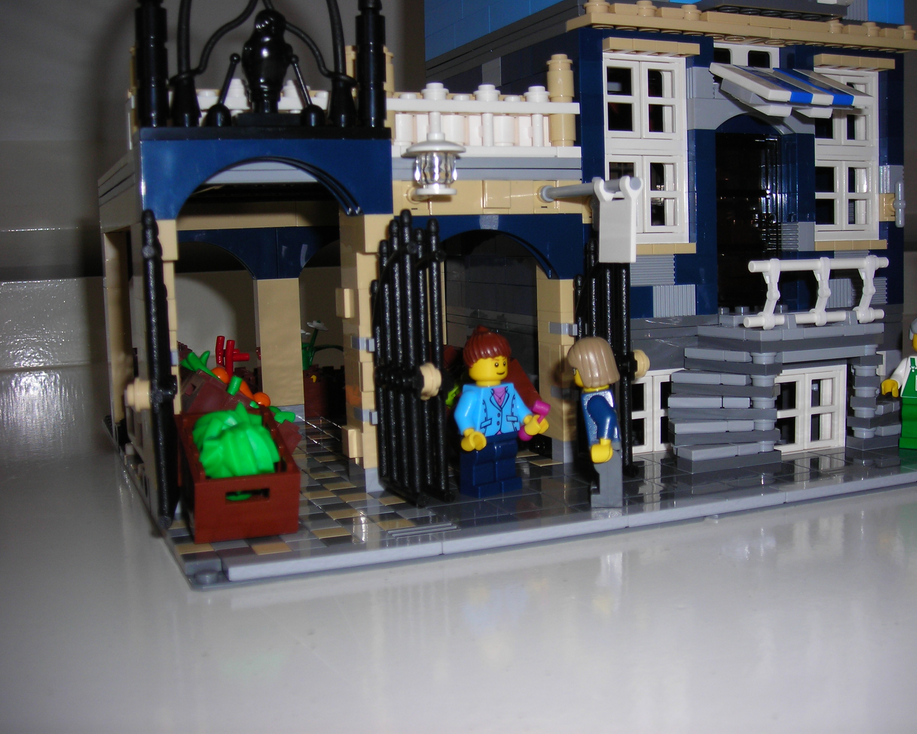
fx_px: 1086
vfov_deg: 37.3
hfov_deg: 45.8
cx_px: 470
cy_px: 364
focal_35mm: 40
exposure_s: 1/60.1
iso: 50
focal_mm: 6.3
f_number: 3.2
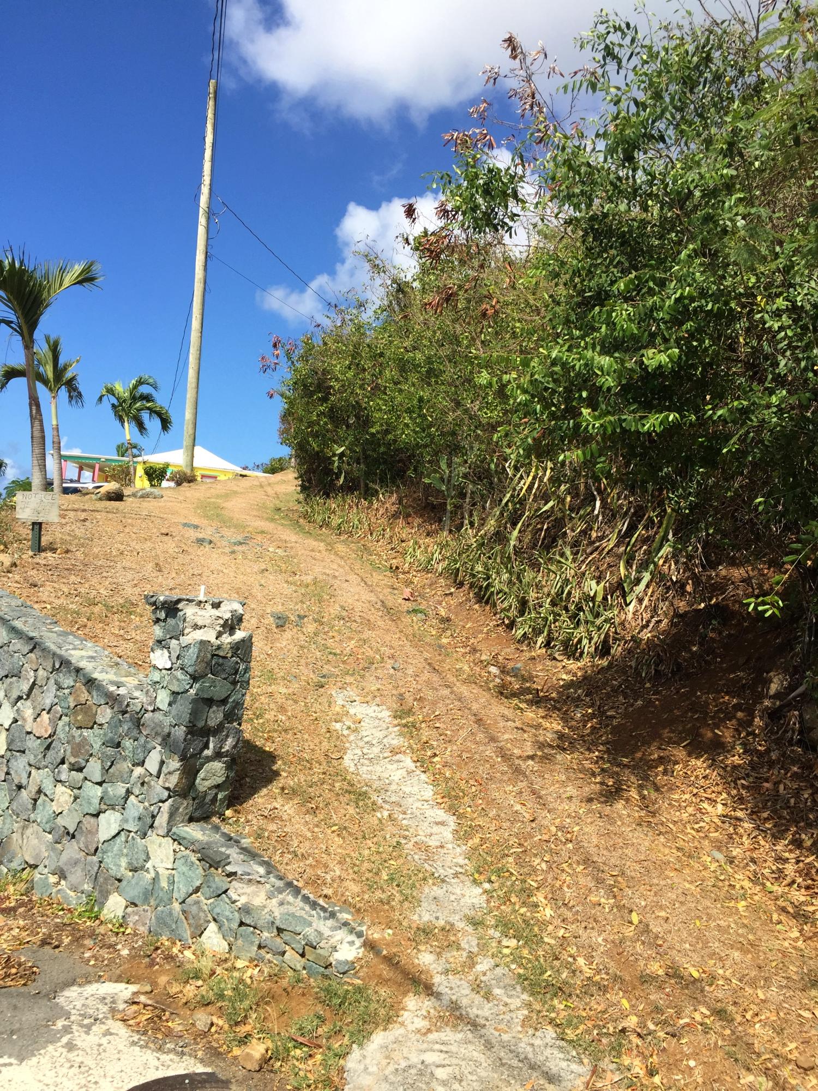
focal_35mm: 29
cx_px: 409
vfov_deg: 61.7
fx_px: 914
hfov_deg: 48.2
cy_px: 546
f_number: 2.2
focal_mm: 4.15
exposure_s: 1/2198
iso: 32
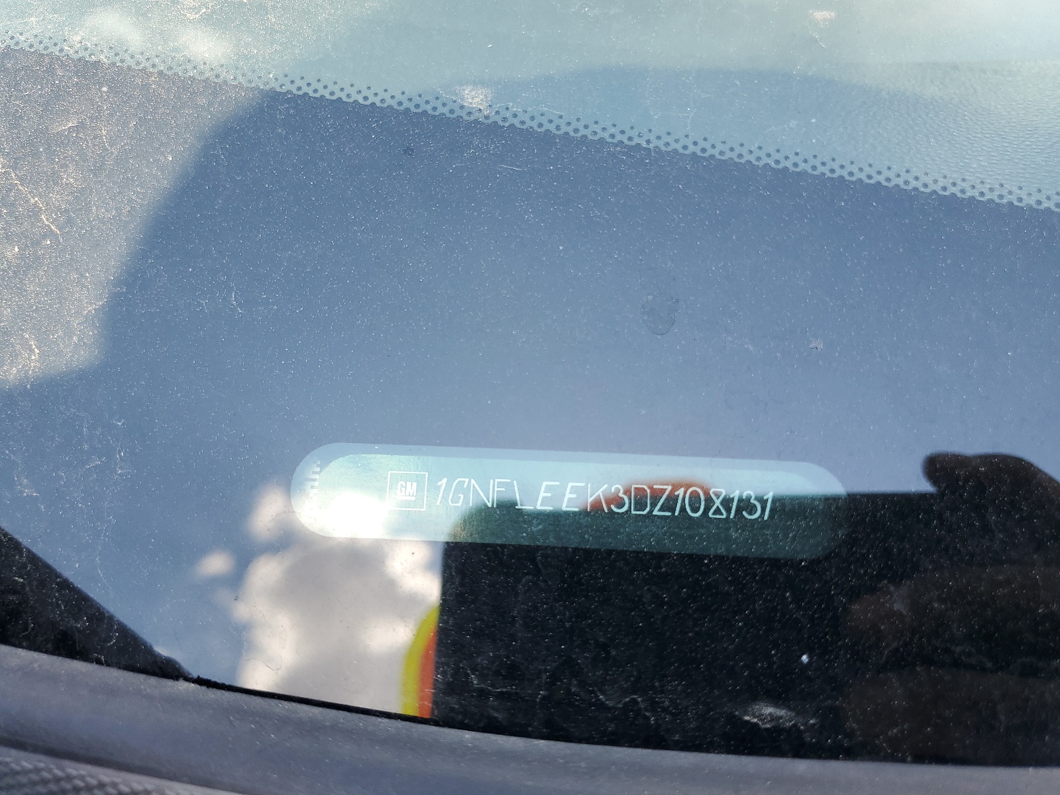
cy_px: 398
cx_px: 530
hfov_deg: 67.3
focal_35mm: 26
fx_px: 796
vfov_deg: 53.1
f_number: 1.5
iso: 50
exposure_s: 1/385
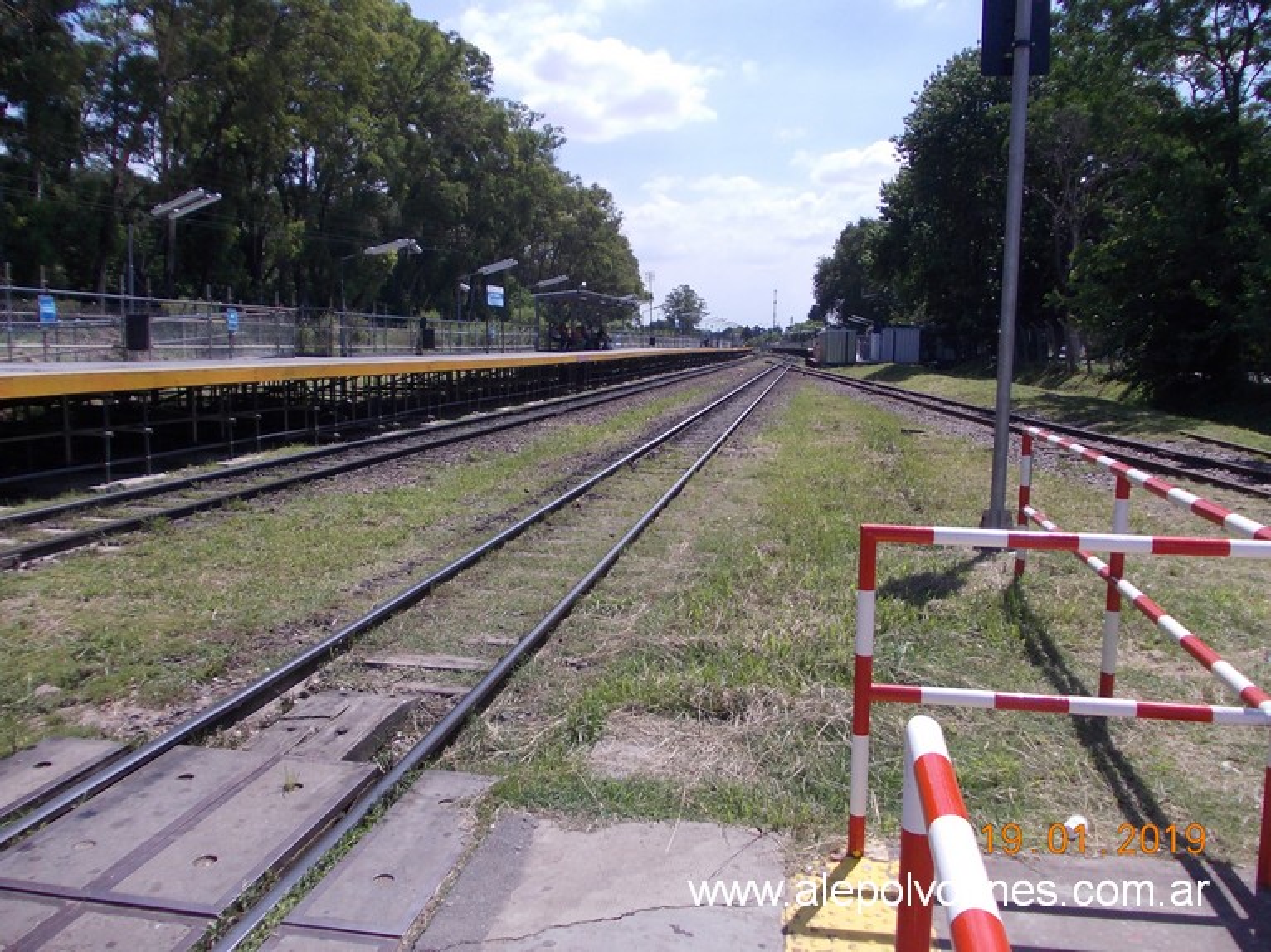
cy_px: 476
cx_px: 636
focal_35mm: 28
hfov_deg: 63.5
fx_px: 1028
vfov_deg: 49.7
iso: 80
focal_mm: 4
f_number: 5.4
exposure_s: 1/400
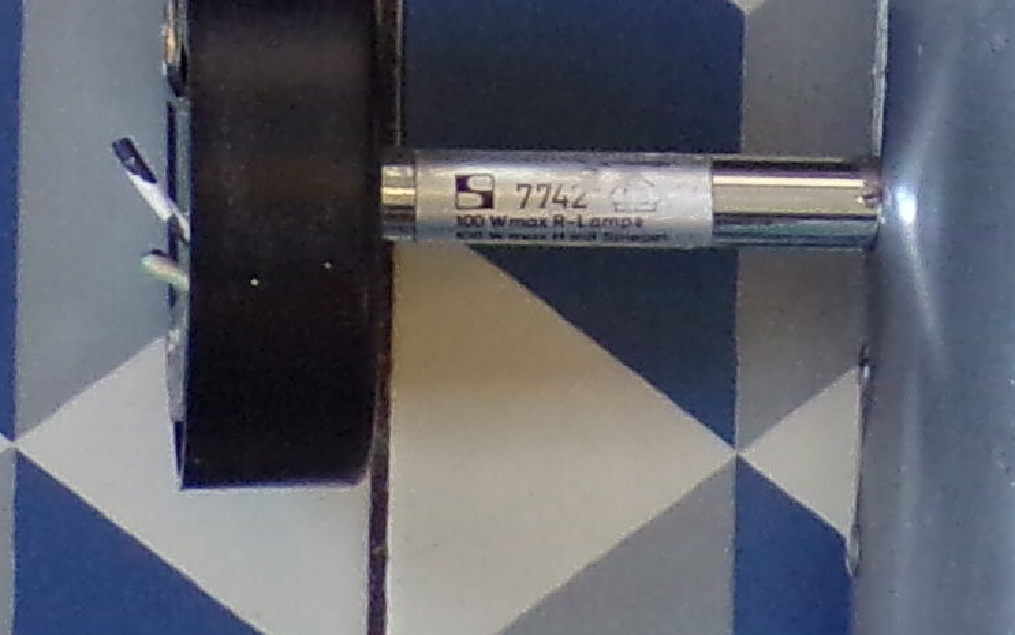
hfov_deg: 6.4
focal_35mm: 322
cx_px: 1772
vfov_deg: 4.1
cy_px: 105
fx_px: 8911
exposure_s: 1/17
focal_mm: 8.7
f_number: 3.5
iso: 200
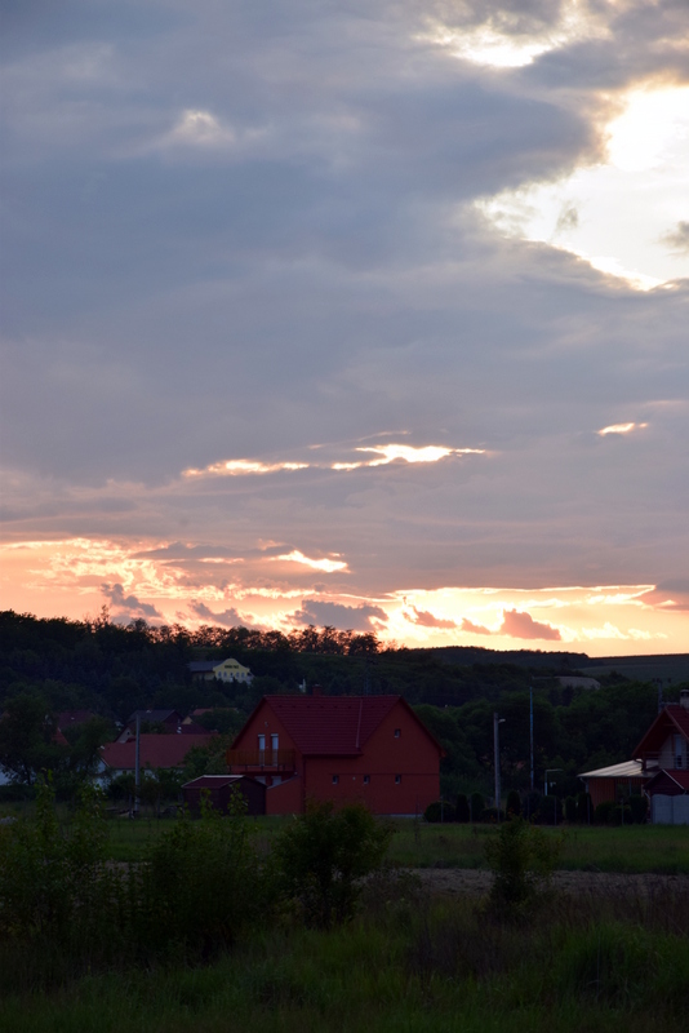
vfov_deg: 14.0
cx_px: 344
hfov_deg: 9.3
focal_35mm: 147
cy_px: 516
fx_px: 4216
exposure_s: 1/200
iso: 400
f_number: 10
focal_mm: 98
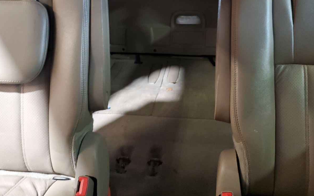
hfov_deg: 52.7
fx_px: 317
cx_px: 158
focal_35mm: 37
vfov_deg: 33.5
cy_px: 42
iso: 322
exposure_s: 1/15
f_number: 1.5
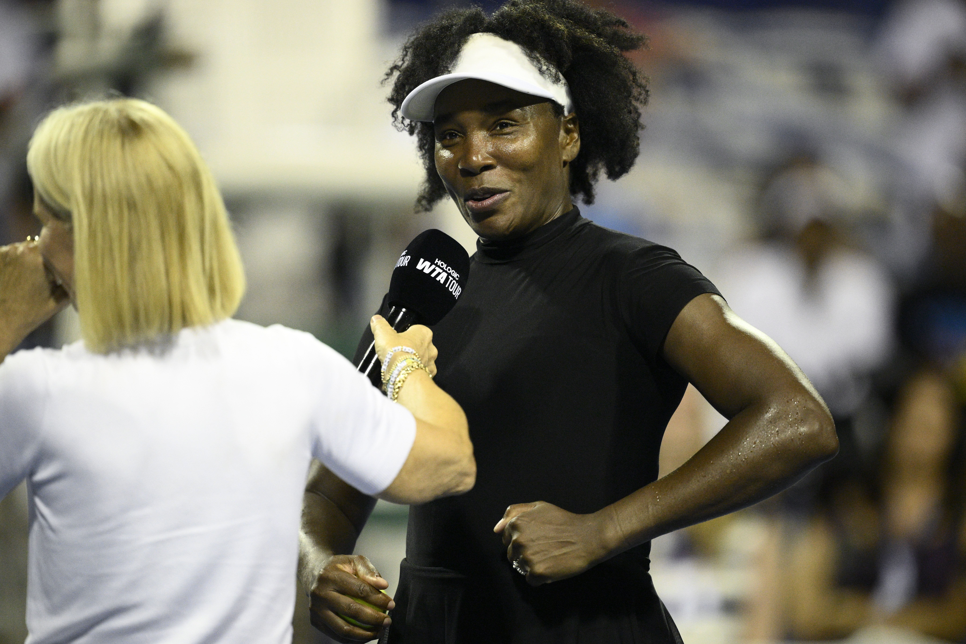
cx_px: 483
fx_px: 10732
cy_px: 322
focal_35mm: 400
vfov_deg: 3.4
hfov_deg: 5.2
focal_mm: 400
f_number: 2.8
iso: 8000
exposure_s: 1/2500
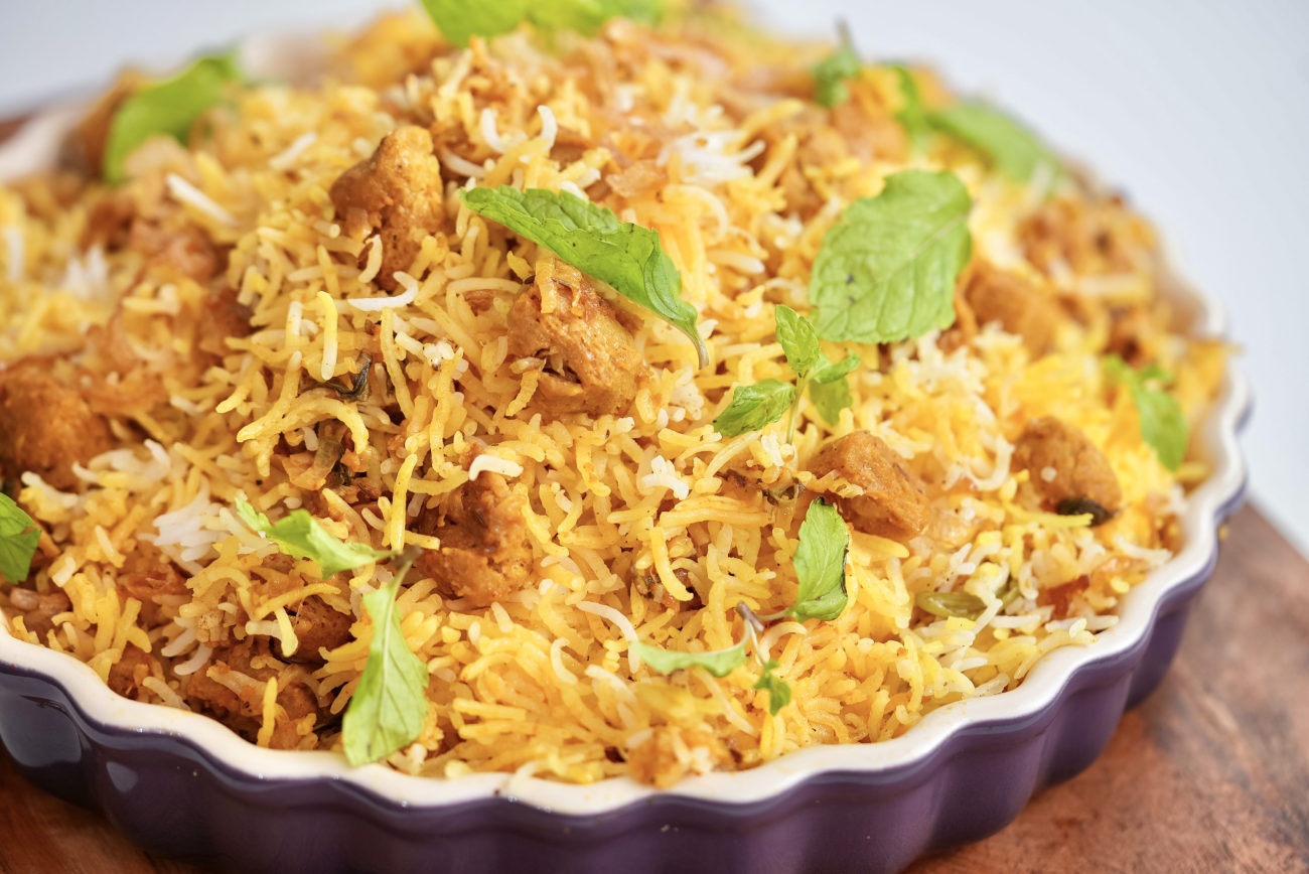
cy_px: 437
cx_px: 654
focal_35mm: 90
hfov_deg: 22.6
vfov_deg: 15.2
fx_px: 3274
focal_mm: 90
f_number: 3.5
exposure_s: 1/100
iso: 320
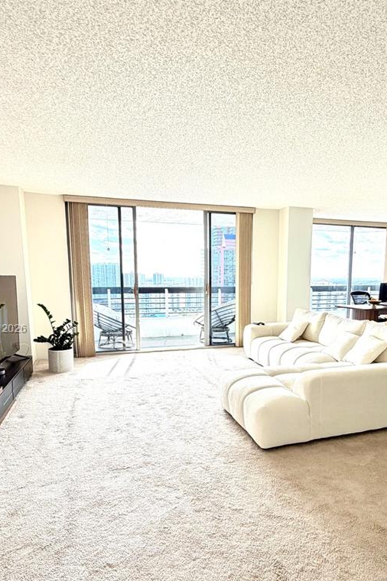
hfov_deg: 54.7
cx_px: 229
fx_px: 371
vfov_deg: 75.7
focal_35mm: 23
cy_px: 329
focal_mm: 2.22
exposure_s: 1/121
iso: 64
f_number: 2.2
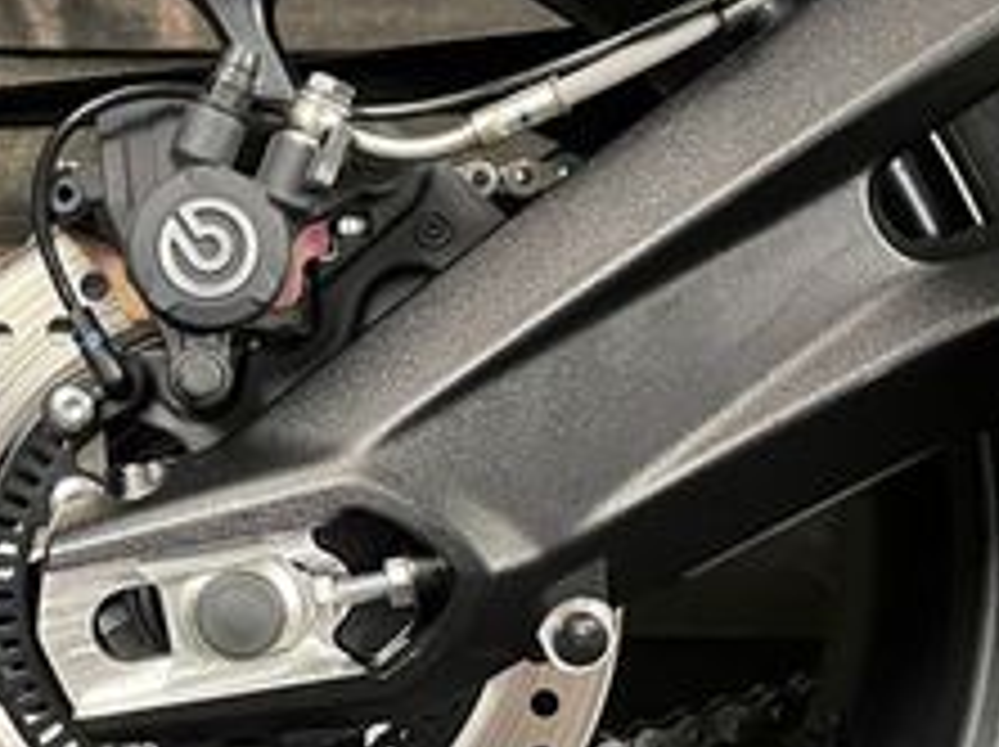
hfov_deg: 25.6
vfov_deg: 19.5
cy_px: 536
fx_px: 2162
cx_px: 198
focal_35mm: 75
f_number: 1.6
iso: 640
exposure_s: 1/25
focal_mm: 4.2
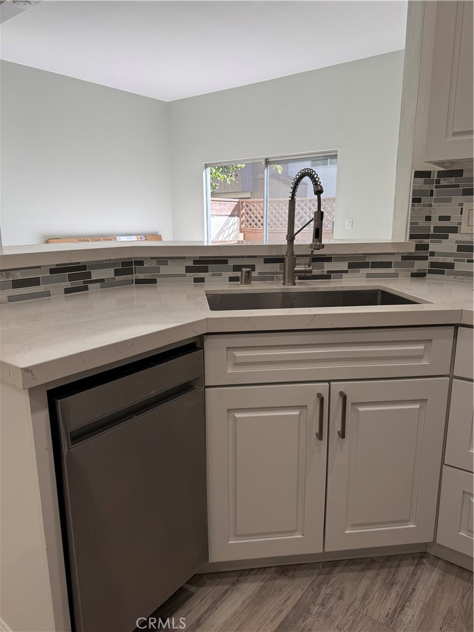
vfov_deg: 71.6
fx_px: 438
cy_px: 316
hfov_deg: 56.8
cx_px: 237
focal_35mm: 24
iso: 80
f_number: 1.78
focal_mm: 6.76
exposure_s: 1/477
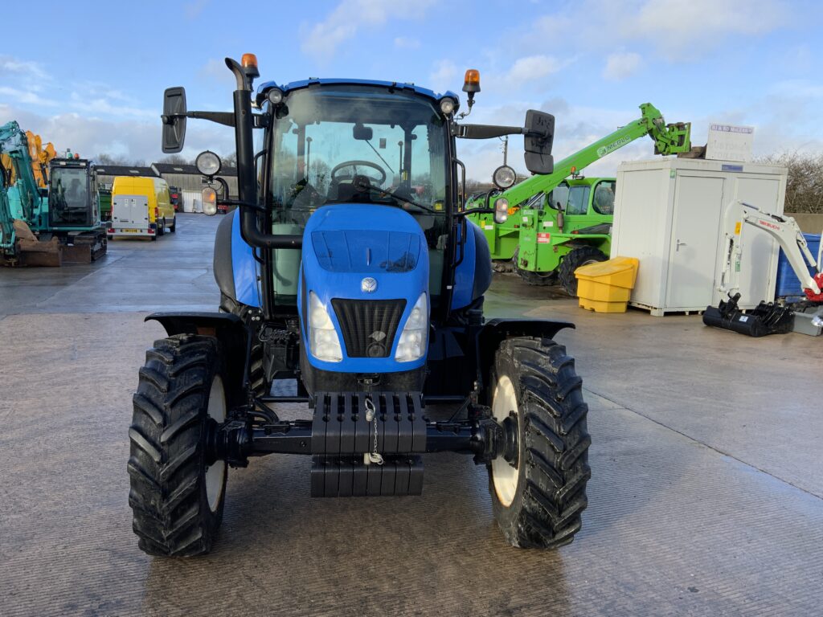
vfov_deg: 48.2
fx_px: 689
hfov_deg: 61.7
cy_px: 308
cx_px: 412
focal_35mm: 29
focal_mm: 3
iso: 16
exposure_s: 1/683
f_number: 1.8
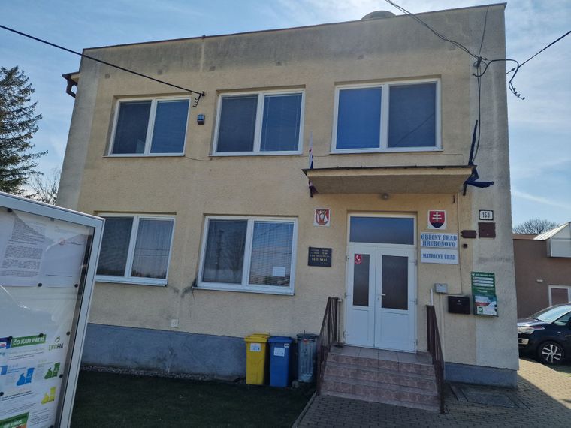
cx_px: 286
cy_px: 214
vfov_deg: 58.9
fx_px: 379
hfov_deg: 73.9
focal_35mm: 23
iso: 50
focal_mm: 6.4
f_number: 1.8
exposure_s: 1/1792
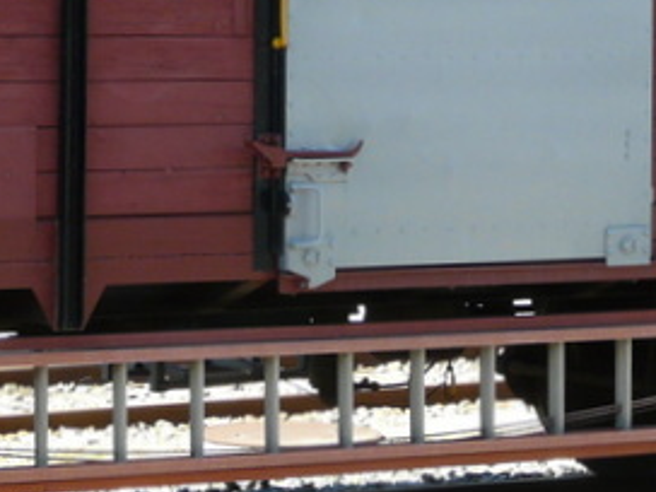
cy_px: 39
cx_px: 154
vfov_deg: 7.8
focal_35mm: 191
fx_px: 3620
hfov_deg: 10.3
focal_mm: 8.5
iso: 100
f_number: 4
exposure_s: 1/160
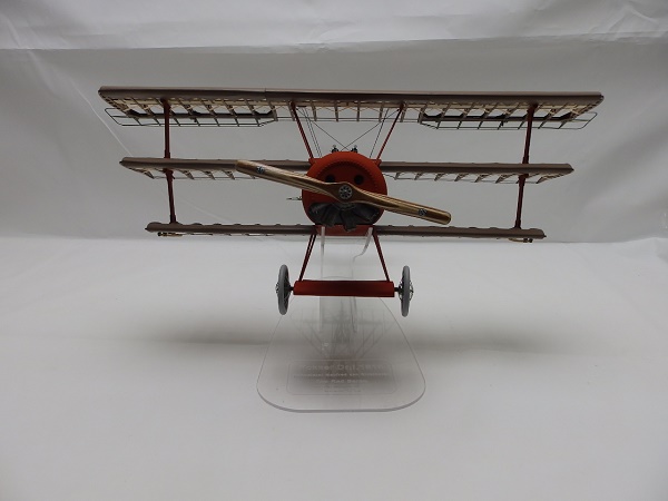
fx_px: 425
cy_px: 250
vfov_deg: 61.1
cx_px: 334
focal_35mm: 22
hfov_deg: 76.4
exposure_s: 1/80
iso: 80
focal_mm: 4
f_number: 3.4
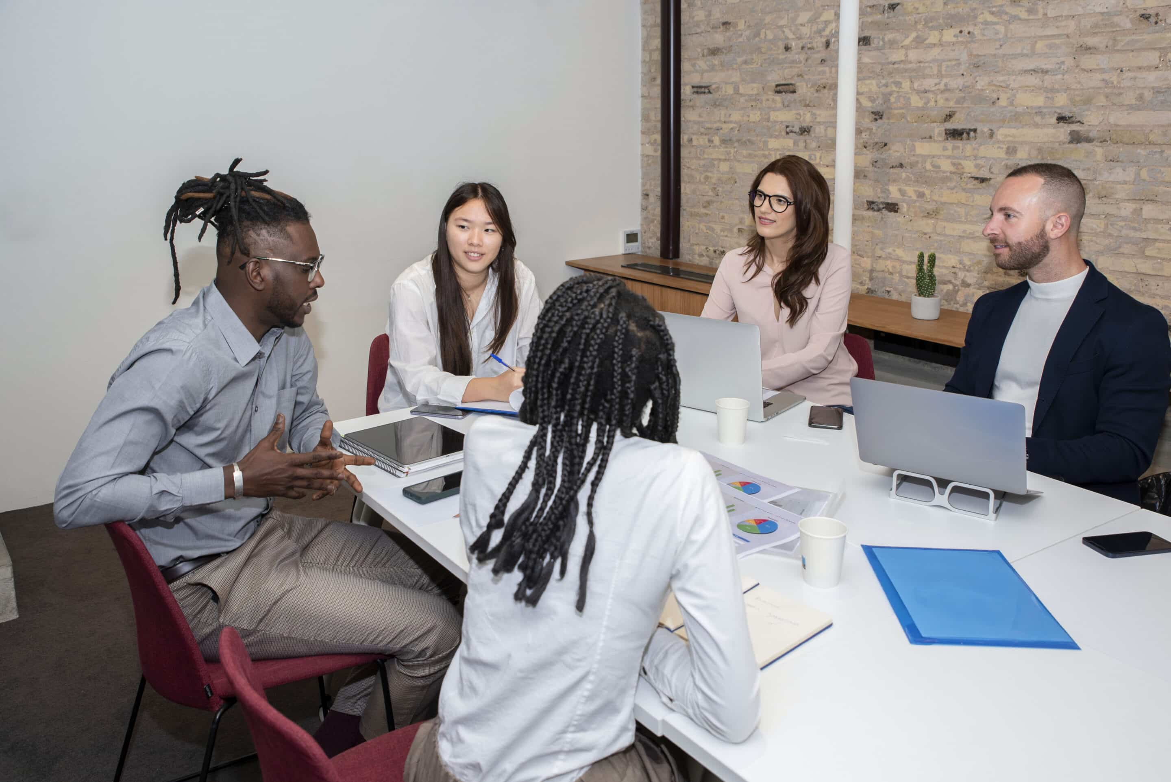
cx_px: 586
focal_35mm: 31
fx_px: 1009
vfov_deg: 42.4
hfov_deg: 60.3
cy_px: 391
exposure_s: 1/200
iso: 500
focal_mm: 31
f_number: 5.6
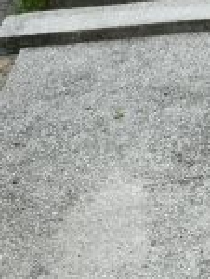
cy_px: 316
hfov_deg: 13.3
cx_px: 125
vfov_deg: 16.9
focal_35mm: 112
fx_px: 903
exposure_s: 1/250
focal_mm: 7.4
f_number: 5.6
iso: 100
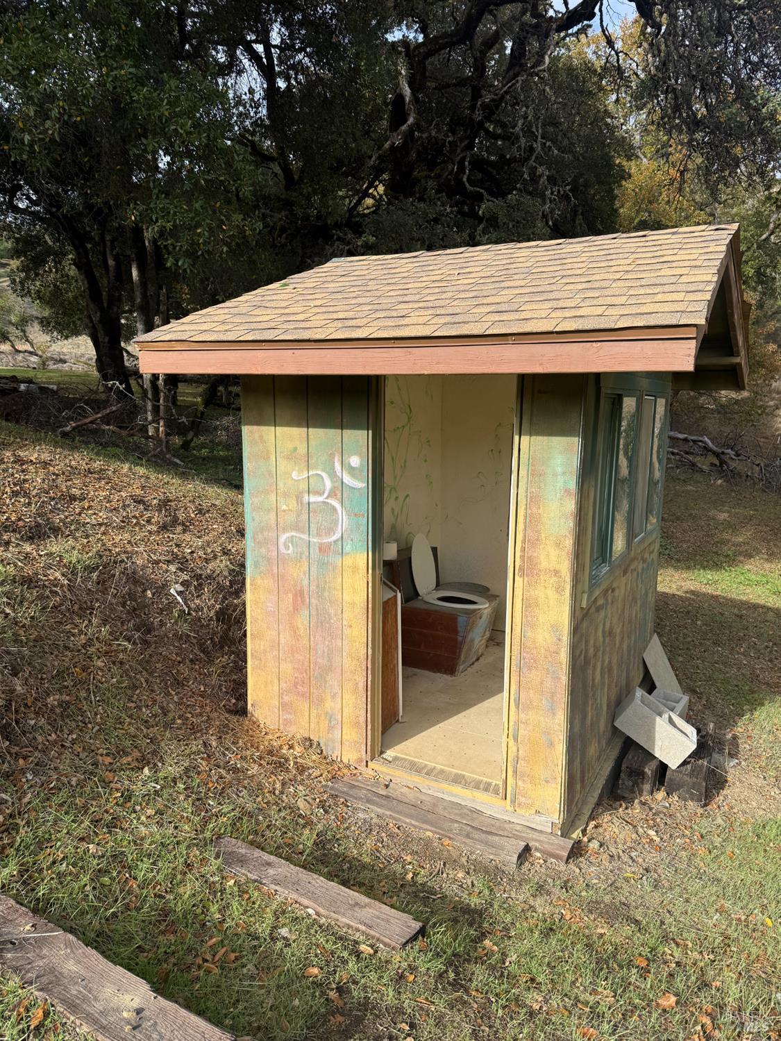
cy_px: 520
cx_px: 390
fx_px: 722
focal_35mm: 24
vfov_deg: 71.6
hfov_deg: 56.8
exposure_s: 1/3021
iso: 80
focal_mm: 6.76
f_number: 1.78
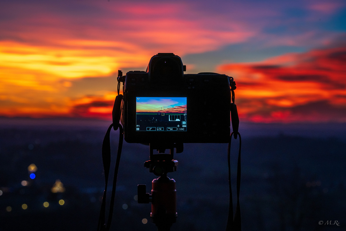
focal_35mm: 85
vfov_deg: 16.1
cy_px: 116
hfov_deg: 23.9
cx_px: 173
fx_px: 817
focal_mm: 85
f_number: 13
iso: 800
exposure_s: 1/60
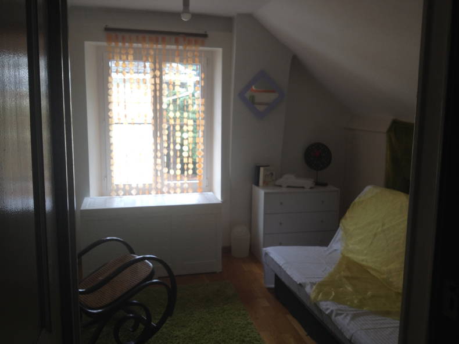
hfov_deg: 52.6
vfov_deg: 40.7
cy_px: 172
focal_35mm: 35
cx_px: 230
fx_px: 464
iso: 50
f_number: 2.4
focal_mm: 4.28
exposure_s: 1/40
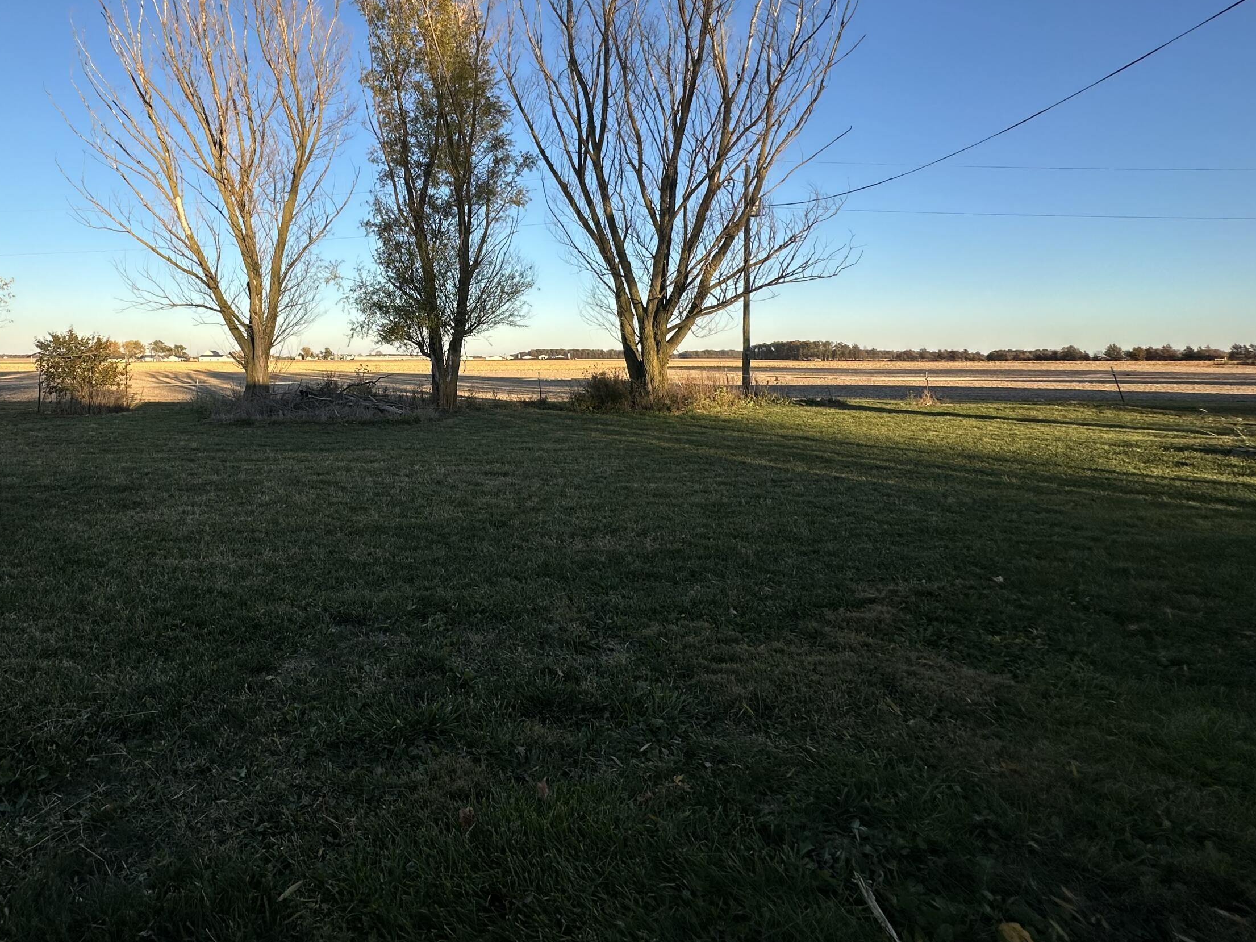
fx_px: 689
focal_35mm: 19
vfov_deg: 67.1
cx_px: 416
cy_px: 324
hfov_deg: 81.7
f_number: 2.2
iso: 40
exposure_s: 1/979
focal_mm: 2.22
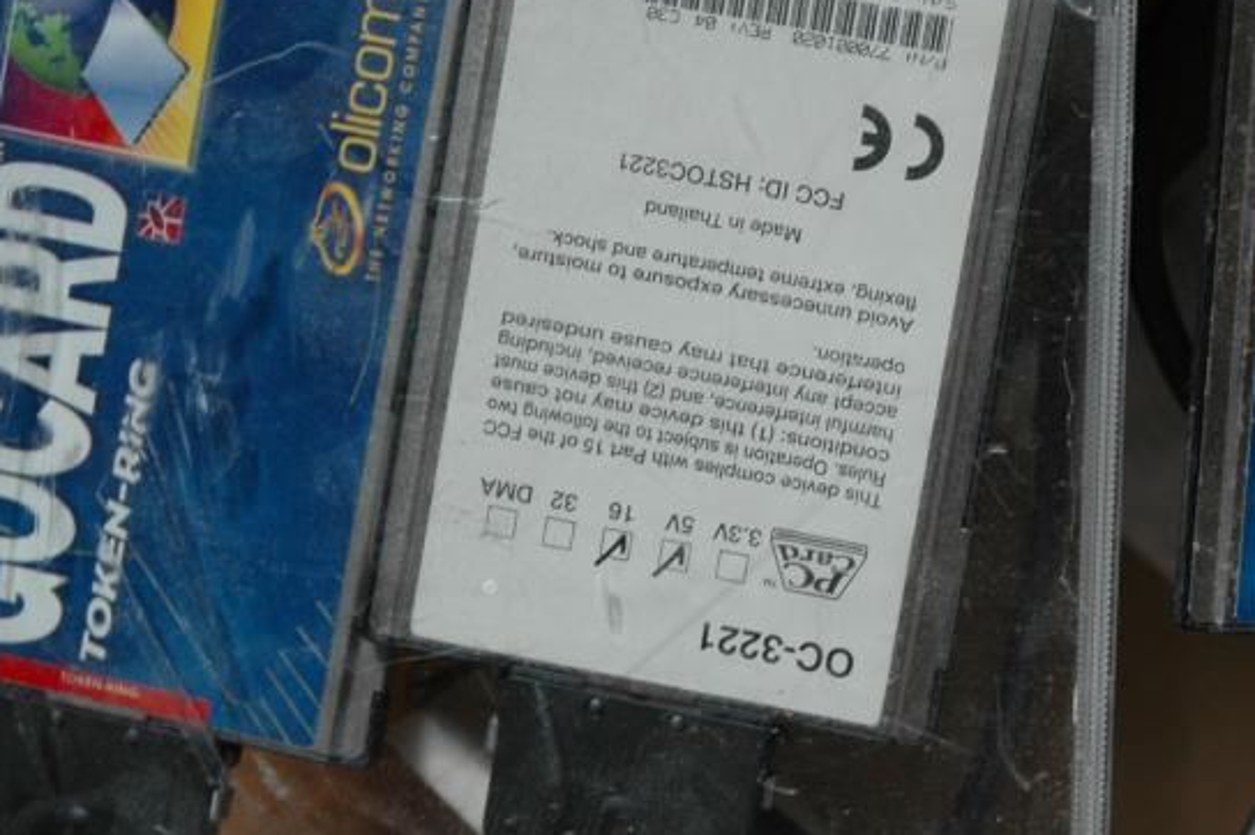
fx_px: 4599
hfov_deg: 15.5
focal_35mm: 132
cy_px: 435
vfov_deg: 10.4
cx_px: 792
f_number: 4.5
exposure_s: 1/50
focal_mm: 44
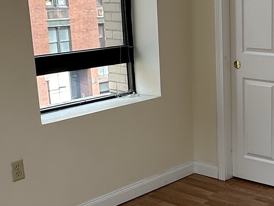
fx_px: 538
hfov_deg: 27.5
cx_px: 245
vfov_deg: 21.6
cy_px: 118
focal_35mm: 68
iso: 40
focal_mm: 2.22
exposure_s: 1/99
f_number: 2.2
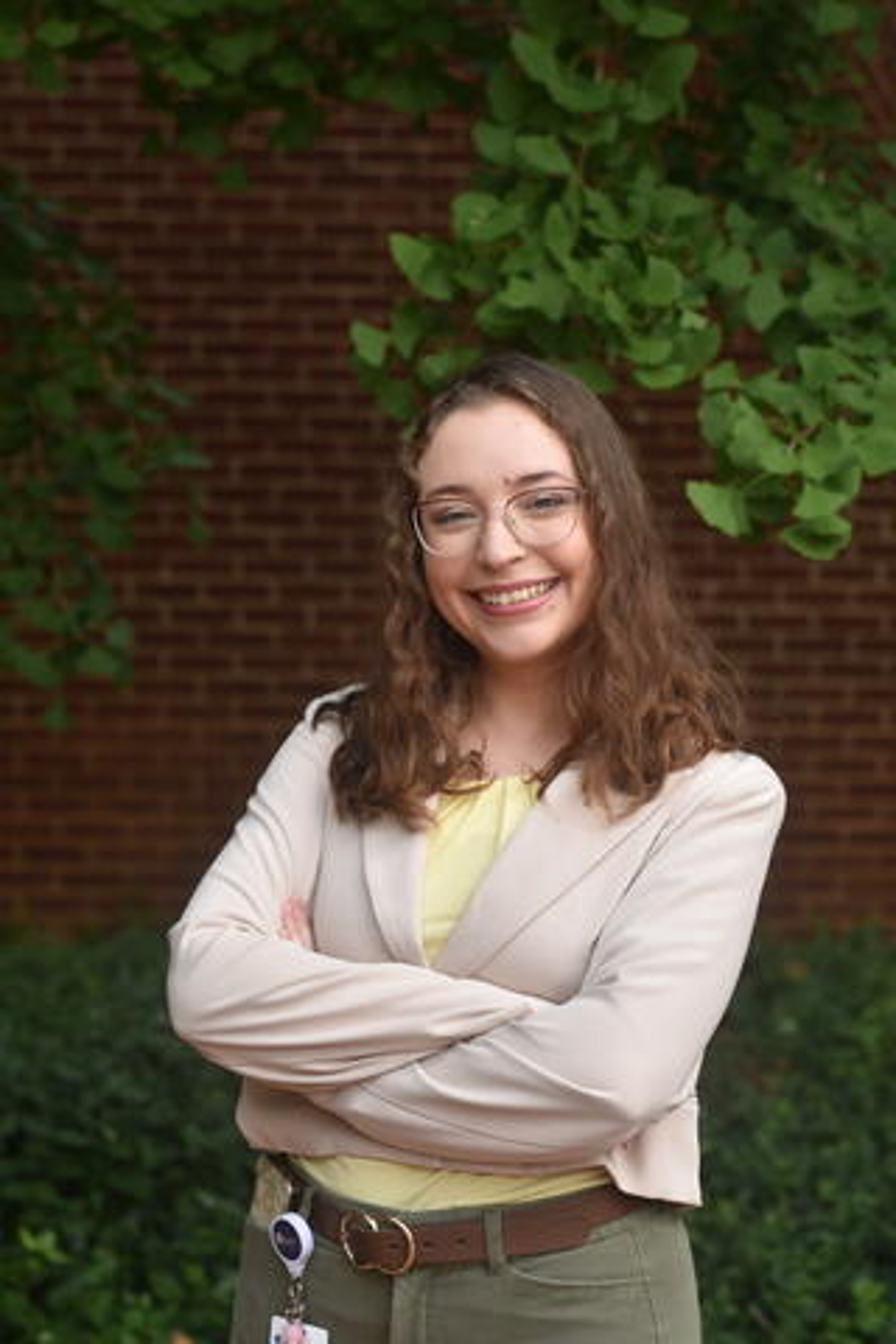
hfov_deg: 18.2
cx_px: 448
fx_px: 2800
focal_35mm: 75
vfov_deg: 27.0
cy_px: 672
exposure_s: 1/400
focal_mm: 50
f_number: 3.2
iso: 100
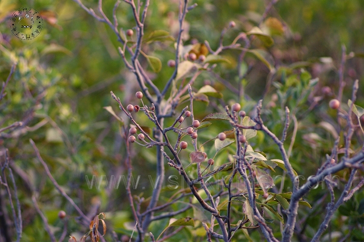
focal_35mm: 315
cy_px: 121
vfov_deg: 4.4
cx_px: 182
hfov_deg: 6.5
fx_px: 3182
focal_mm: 210
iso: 400
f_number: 5.6
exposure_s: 1/160
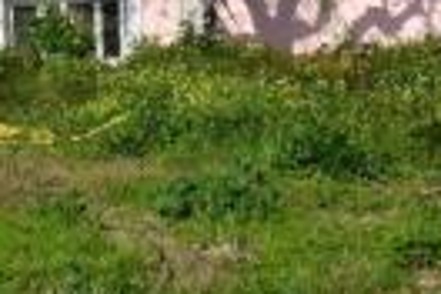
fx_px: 1786
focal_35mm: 146
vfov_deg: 9.2
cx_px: -10
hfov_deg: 13.9
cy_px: -119
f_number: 11
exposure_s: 1/500
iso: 220
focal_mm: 27
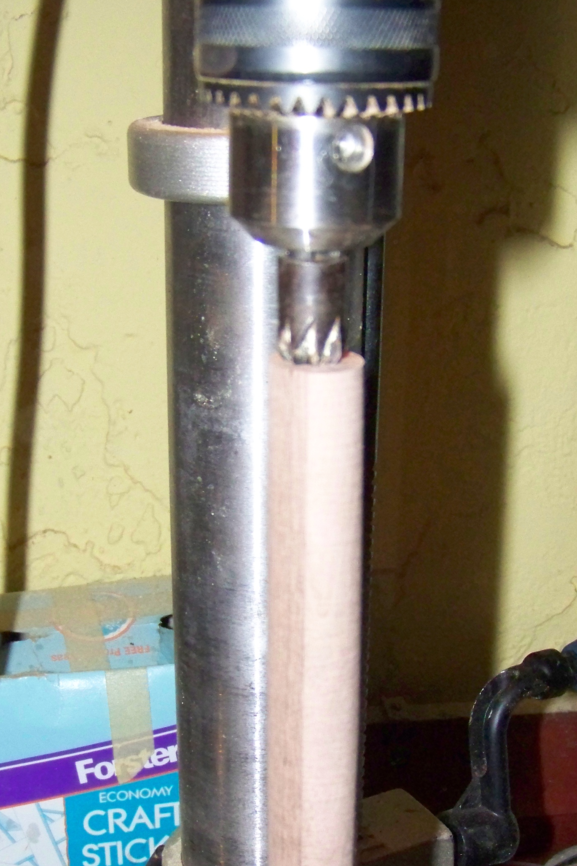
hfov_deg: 24.2
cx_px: 307
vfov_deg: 34.9
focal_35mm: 56
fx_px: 1346
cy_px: 646
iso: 400
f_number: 2.8
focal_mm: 5.85
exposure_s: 1/30
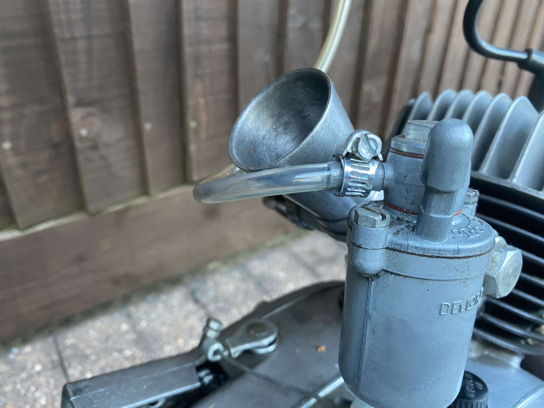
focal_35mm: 26
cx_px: 272
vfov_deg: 53.1
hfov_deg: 67.3
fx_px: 409
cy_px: 204
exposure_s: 1/50
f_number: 1.8
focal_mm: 4.25
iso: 160
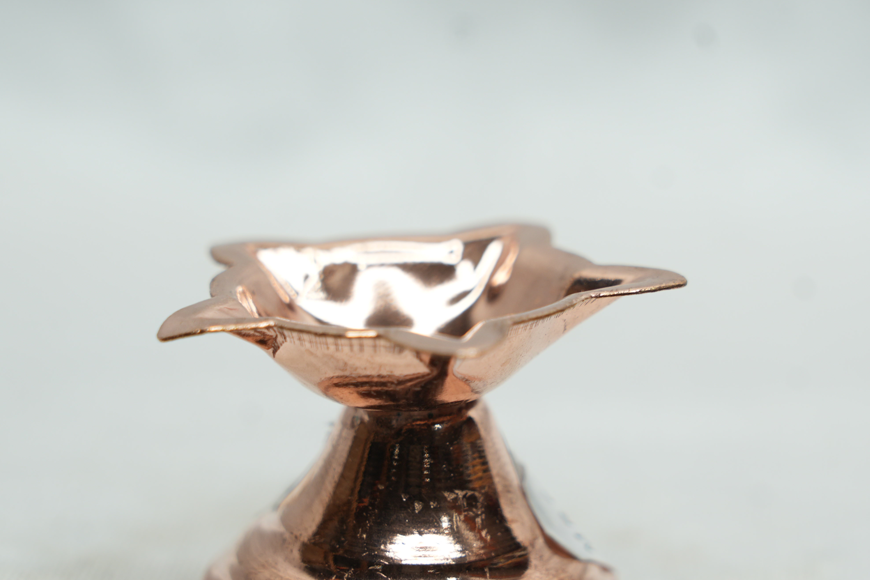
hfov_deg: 11.0
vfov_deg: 7.3
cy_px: 369
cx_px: 434
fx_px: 4519
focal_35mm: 187
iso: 160
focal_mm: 105
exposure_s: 1/60
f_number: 5.6
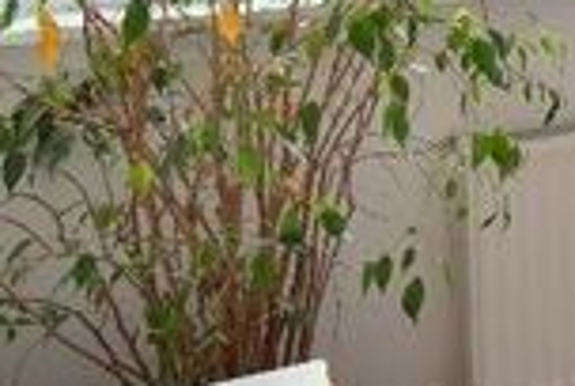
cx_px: 1139
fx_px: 1104
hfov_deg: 18.8
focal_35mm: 69
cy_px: -161
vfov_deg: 18.1
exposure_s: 1/100
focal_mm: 10
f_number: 5
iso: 800
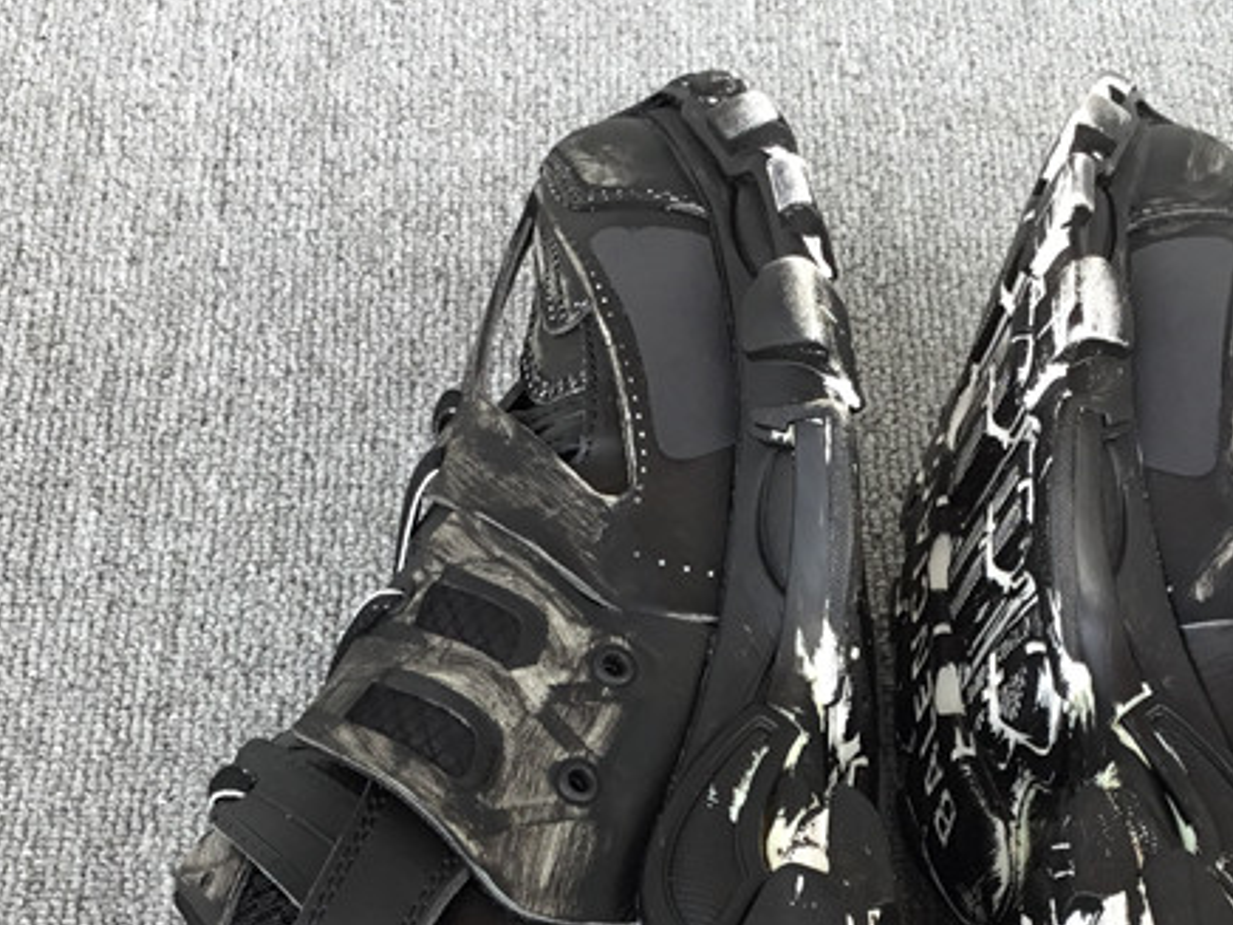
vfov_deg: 22.4
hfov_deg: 30.2
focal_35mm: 64
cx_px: 764
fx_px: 2280
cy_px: 842
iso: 32
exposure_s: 1/100
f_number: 2.4
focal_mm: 3.3
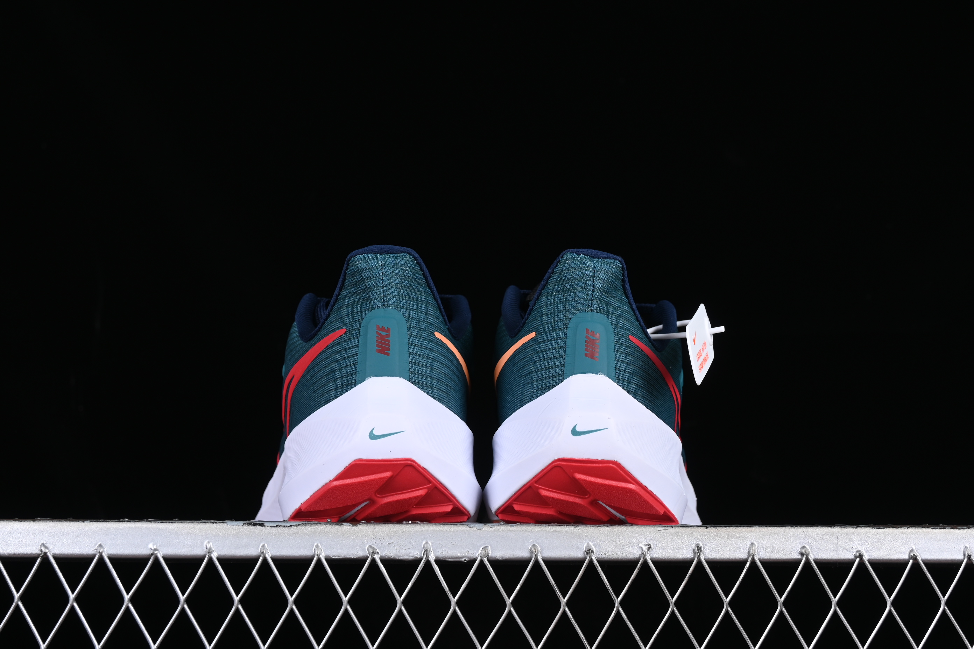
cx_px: 487
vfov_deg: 18.9
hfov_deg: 28.1
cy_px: 324
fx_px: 1948
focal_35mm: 72
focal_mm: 48
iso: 160
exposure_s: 1/80
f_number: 8
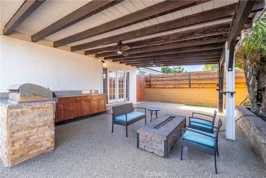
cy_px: 89
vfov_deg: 77.3
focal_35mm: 15
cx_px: 133
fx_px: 111
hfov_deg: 100.4
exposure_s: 1/480
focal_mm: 10
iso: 400
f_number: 8
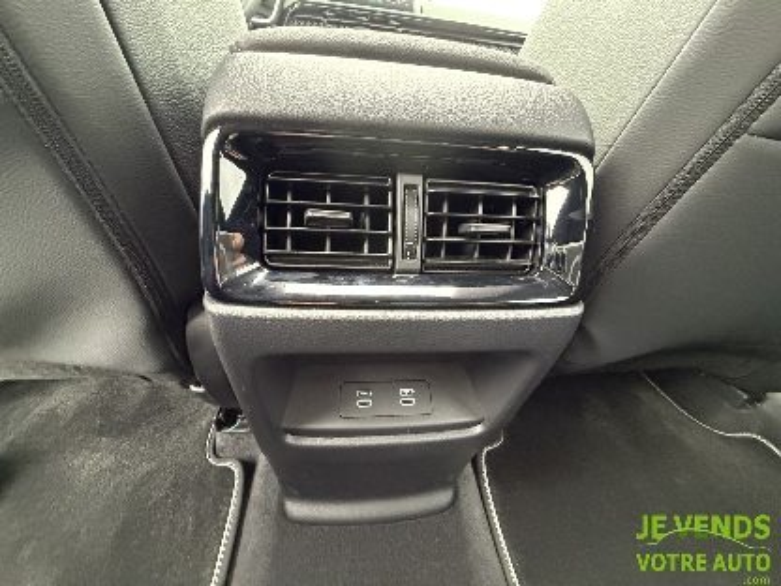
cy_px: 293
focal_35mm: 14
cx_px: 390
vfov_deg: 85.7
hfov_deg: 102.1
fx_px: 316
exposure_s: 1/60
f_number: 2.2
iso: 1000
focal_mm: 2.22
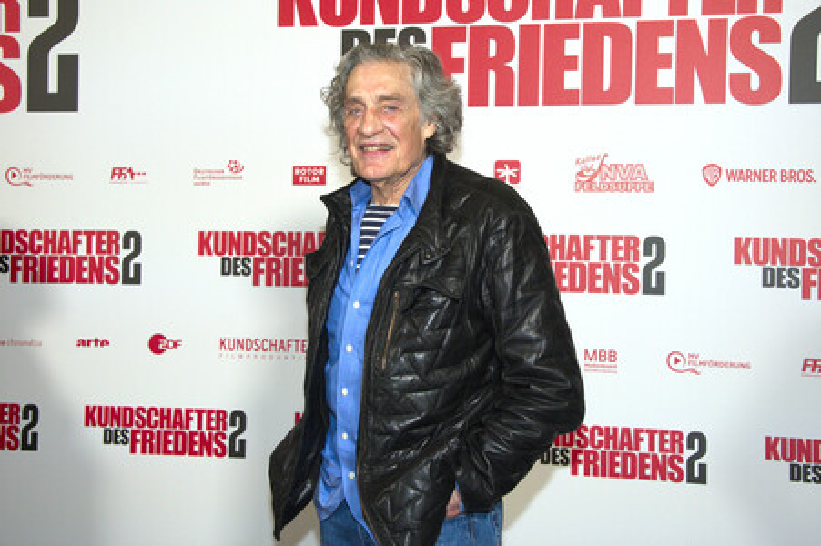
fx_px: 1025
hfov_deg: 43.6
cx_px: 410
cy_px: 273
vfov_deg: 29.8
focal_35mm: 45
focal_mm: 45
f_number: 6.3
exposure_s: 1/125
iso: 1600
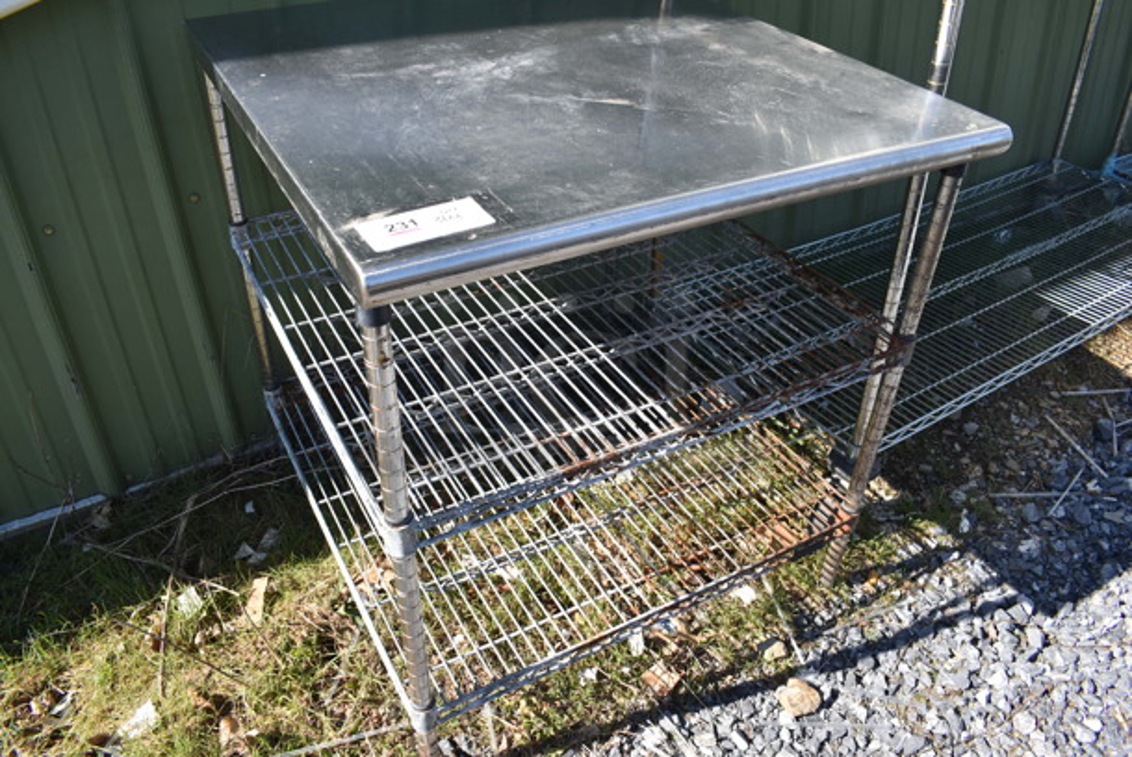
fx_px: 850
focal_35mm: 27
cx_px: 566
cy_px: 378
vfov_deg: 48.0
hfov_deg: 67.3
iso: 200
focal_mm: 18
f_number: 7.1
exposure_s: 1/320
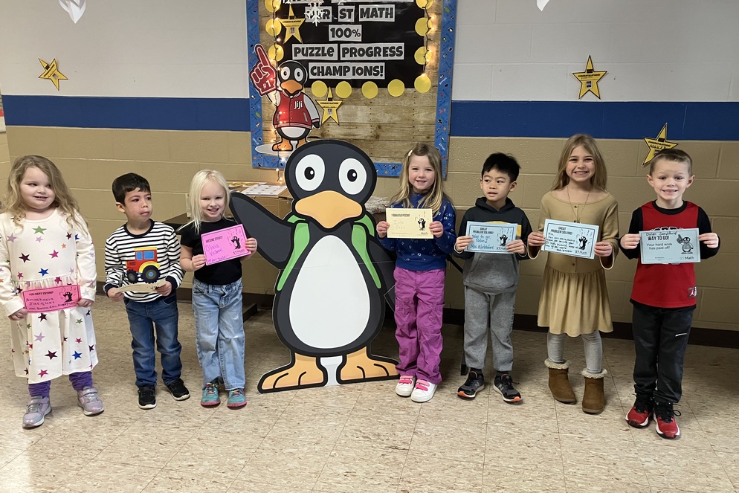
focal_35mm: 30
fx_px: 616
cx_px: 372
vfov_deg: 43.6
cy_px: 248
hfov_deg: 61.9
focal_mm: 3.99
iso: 320
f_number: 1.8
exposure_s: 1/60
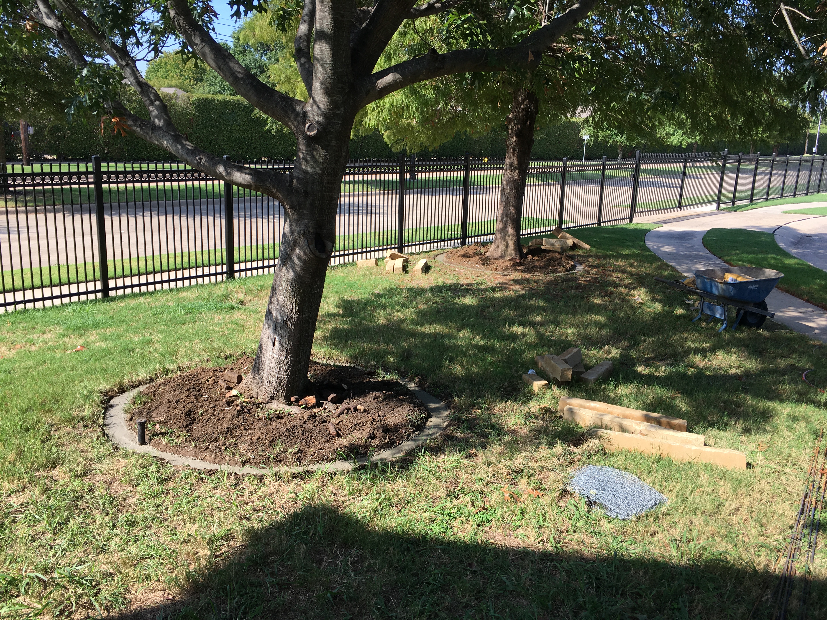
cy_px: 310
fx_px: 693
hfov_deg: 61.7
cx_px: 414
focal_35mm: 29
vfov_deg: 48.2
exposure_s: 1/635
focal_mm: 4.15
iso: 25
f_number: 2.2
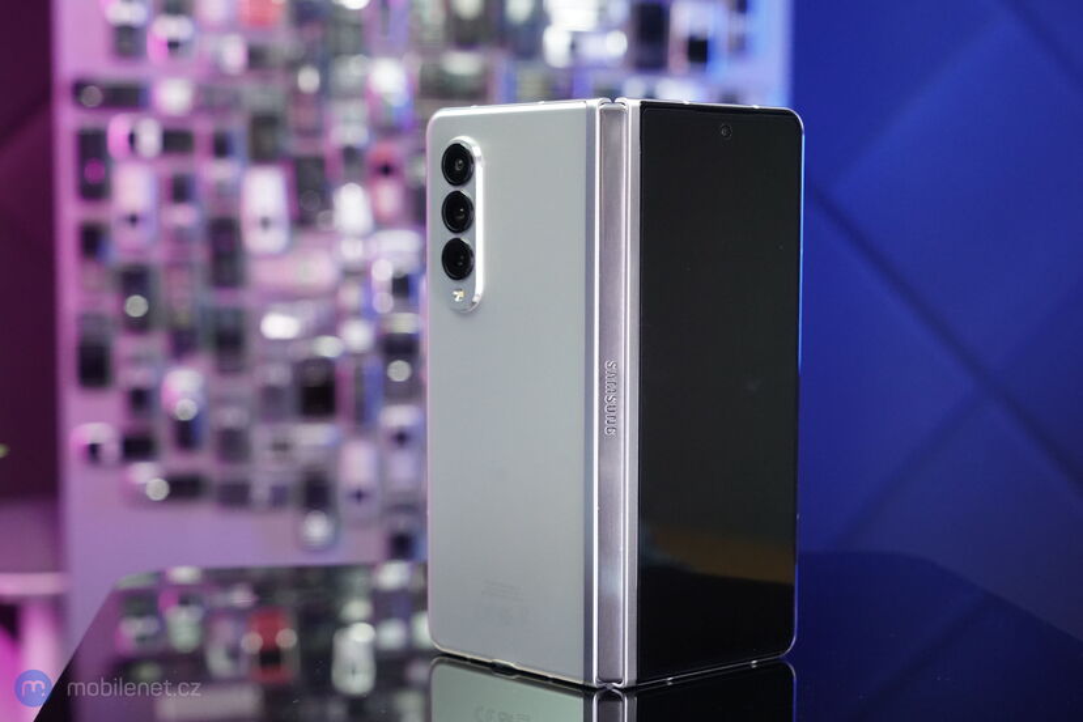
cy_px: 361
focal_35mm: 51
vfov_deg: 26.5
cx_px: 542
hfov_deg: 38.9
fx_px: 1534
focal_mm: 51
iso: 6400
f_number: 7.1
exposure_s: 1/200
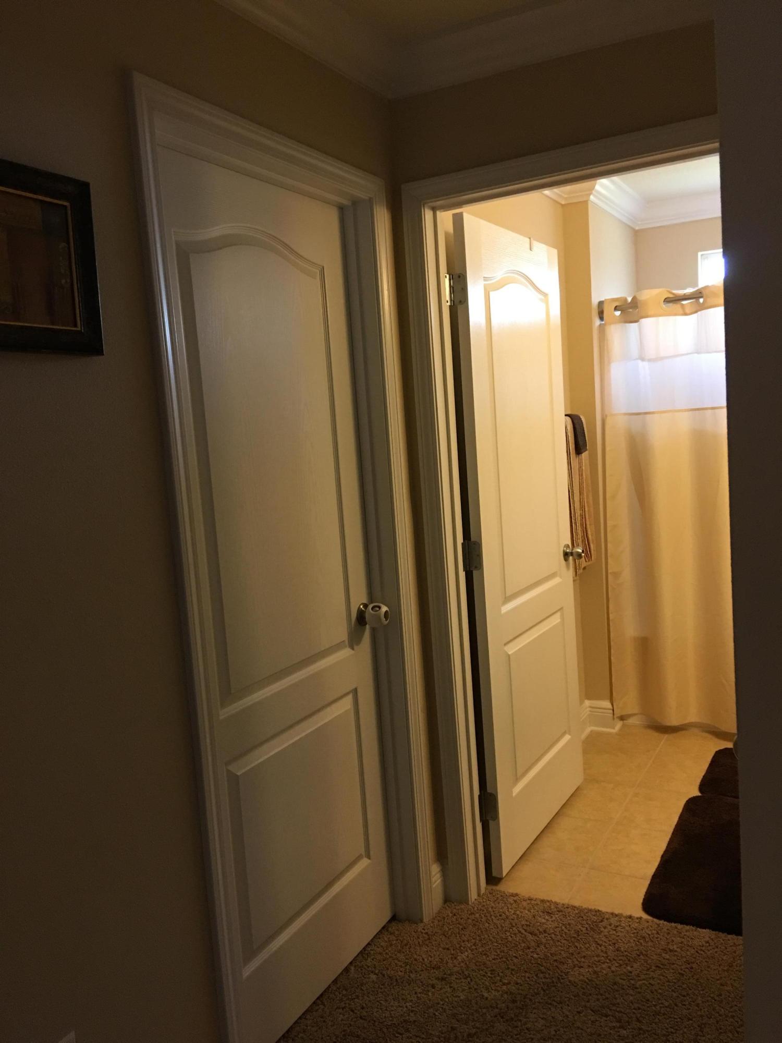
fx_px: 874
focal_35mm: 29
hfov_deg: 48.2
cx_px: 391
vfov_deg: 61.7
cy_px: 522
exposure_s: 1/15
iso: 80
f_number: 2.2
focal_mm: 4.15
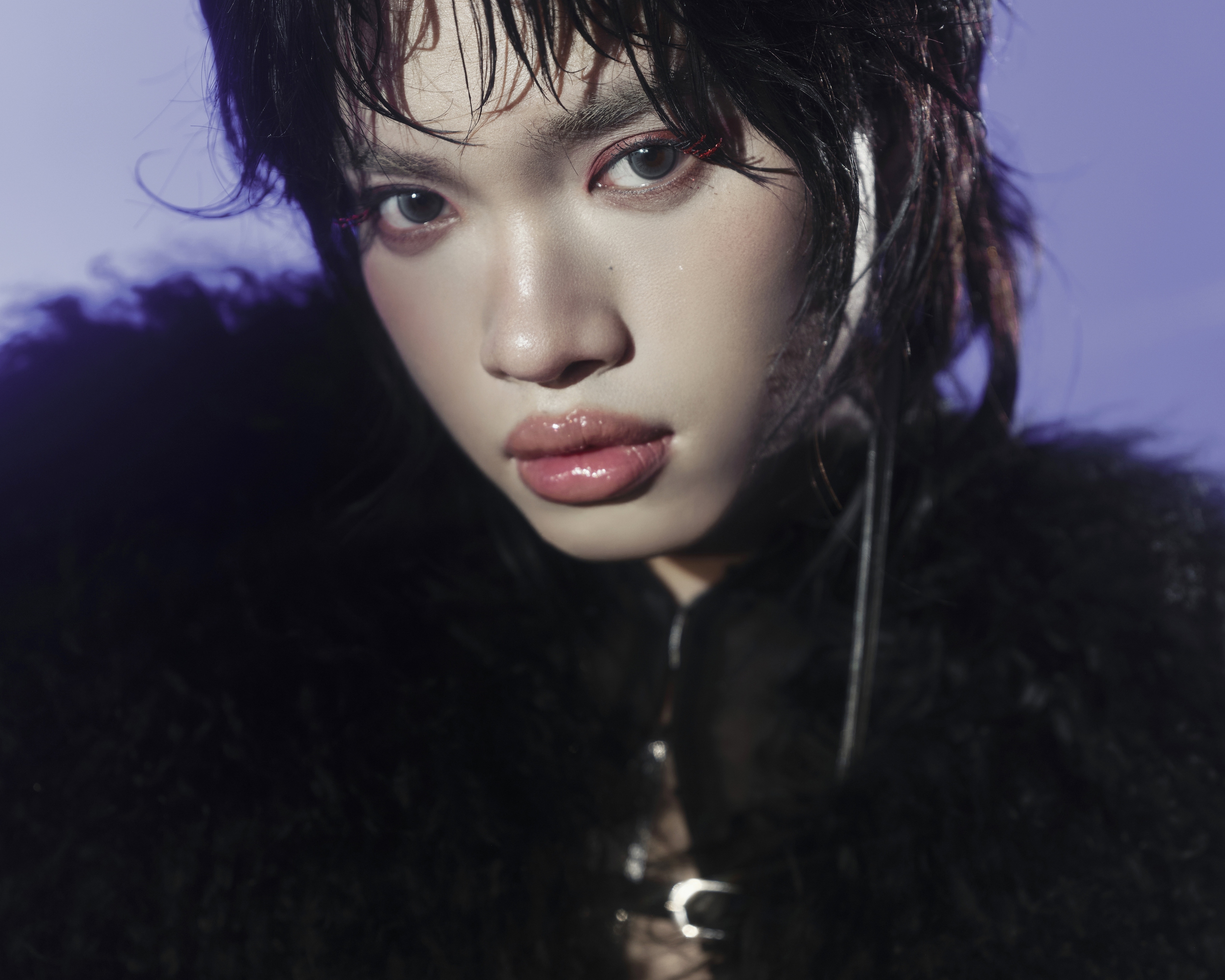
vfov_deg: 22.8
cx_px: 611
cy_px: 520
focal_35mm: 67
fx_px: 2429
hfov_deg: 28.3
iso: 250
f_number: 4.5
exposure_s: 1/125
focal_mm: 64
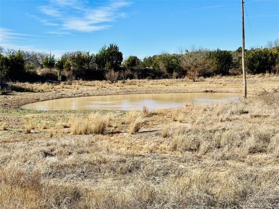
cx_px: 140
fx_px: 387
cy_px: 104
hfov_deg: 39.7
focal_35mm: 48
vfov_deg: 30.3
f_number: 1.78
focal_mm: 6.86
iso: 64
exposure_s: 1/3257
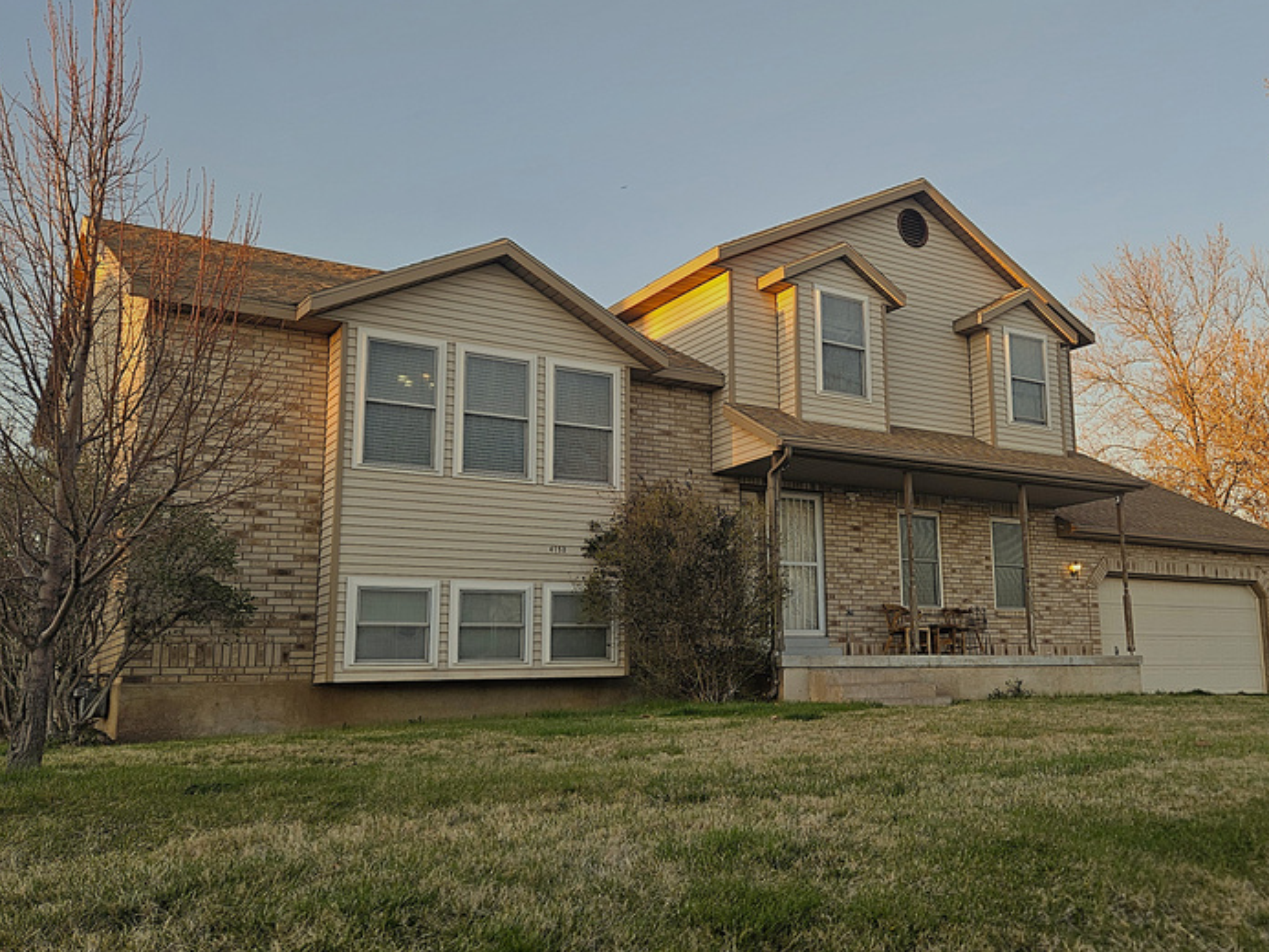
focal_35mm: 34
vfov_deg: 41.8
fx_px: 1247
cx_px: 870
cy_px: 474
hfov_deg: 52.7
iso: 32
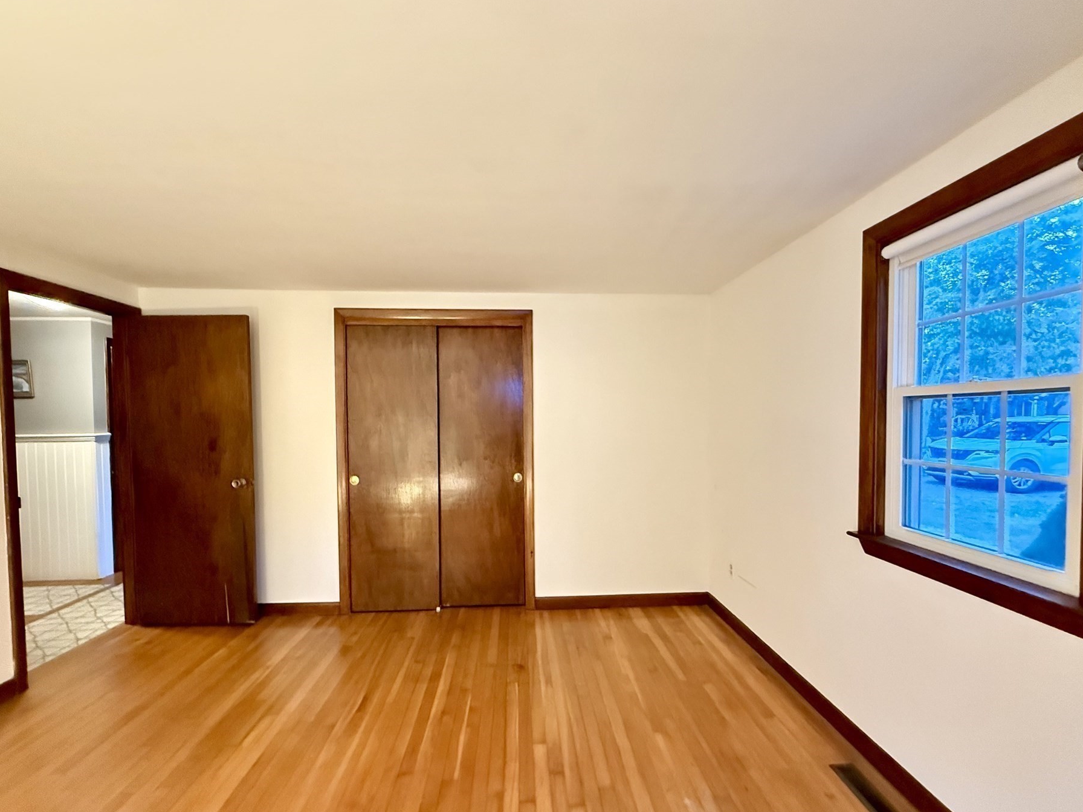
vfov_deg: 78.0
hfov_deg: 94.5
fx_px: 501
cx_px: 549
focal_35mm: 16
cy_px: 436
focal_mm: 2.22
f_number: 2.2
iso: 1250
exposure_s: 1/40
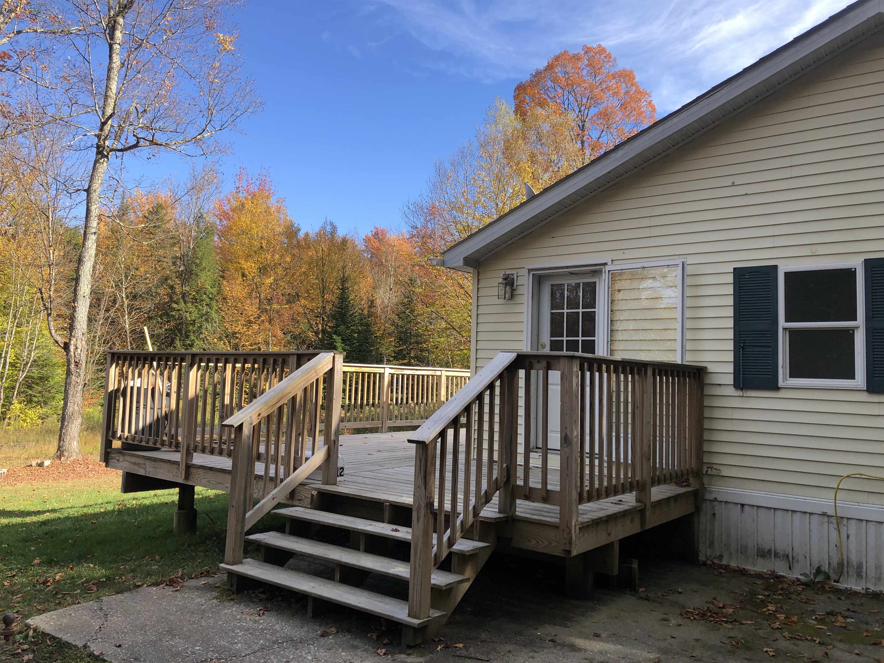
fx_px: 715
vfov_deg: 49.7
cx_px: 442
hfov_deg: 63.4
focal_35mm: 28
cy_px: 332
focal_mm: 3.99
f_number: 1.8
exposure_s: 1/666
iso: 20
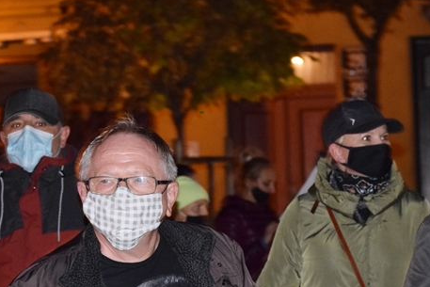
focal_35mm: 141
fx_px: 1683
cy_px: 227
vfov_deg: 9.7
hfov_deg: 14.5
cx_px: 295
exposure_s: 1/60
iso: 3200
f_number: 4
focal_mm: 55
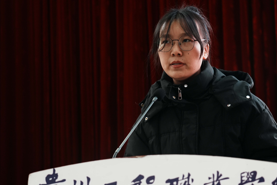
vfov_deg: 17.9
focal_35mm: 76
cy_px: 110
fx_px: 585
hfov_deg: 26.6
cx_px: 161
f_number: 4
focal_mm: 57
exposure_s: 1/100
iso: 1600
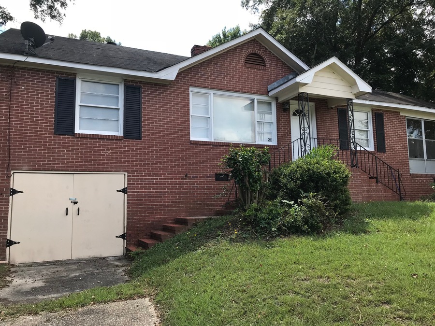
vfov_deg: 49.7
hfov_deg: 63.4
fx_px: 352
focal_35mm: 28
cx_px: 218
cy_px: 163
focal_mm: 3.99
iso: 20
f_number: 1.8
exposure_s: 1/929
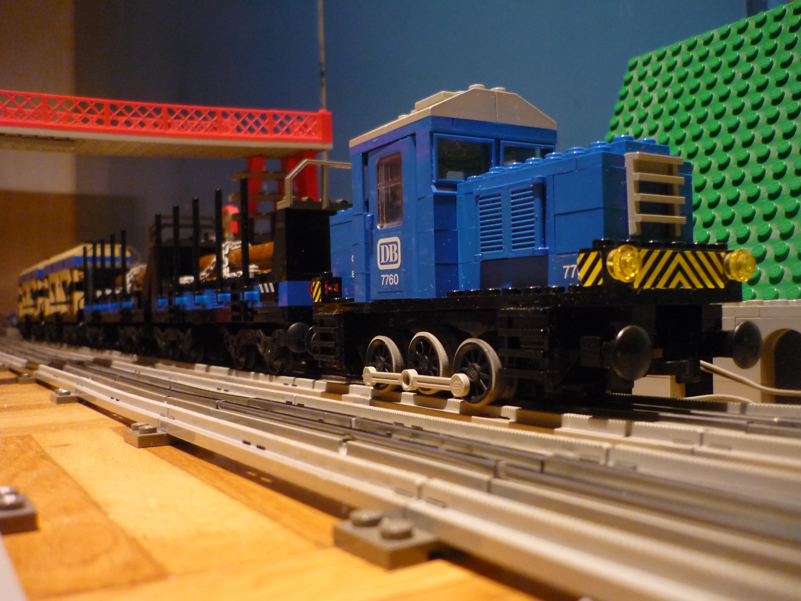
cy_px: 300
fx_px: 764
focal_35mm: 33
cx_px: 400
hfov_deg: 55.4
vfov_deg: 42.9
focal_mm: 5.5
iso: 400
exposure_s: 1/8
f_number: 2.8
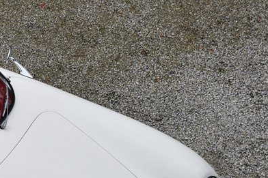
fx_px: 755
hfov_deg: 19.0
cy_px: 224
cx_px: -56
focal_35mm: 101
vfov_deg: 13.1
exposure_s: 1/250
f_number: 5.6
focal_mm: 23
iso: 200
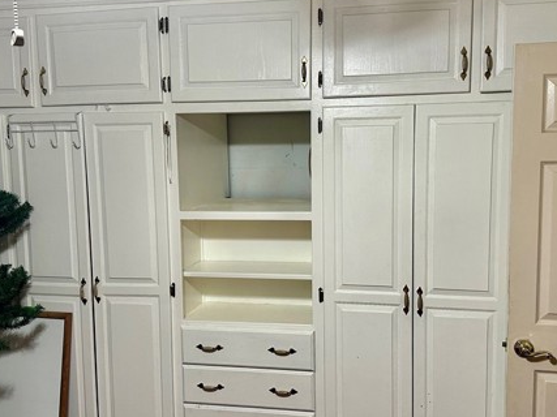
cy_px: 212
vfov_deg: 39.6
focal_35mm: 36
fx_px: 579
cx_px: 295
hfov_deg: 51.3
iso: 200
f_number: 1.78
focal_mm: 6.86
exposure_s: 1/60
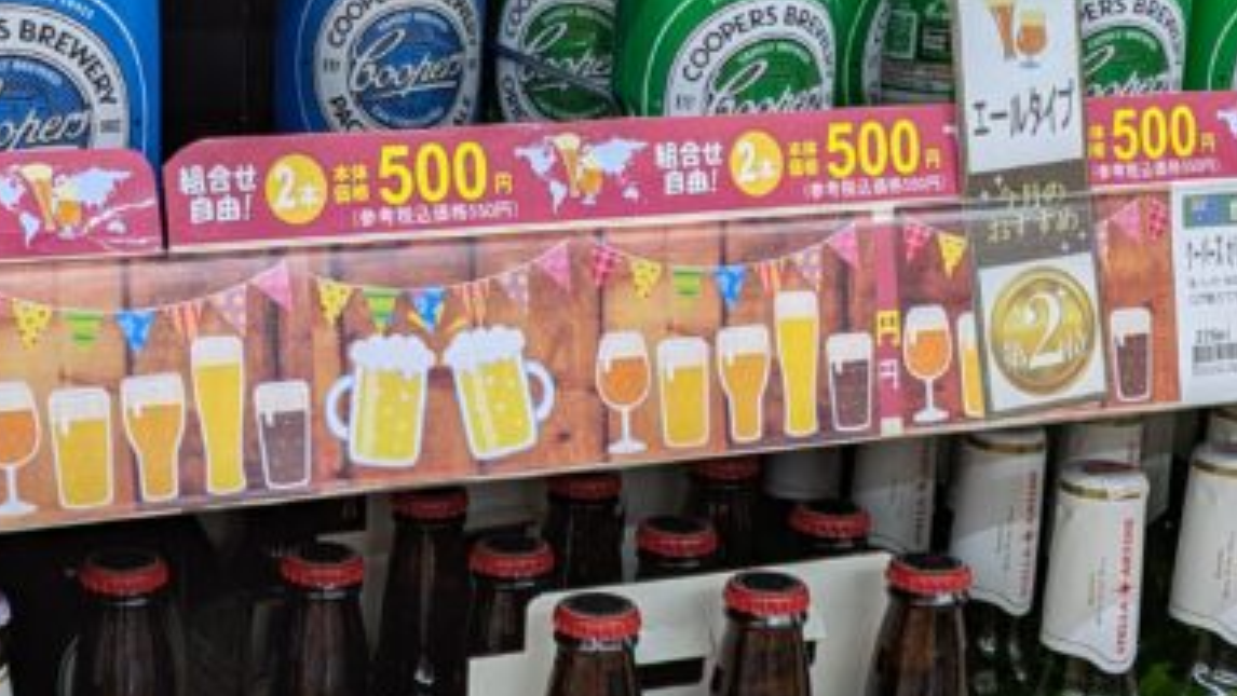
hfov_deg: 28.8
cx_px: 414
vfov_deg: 16.5
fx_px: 2395
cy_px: 455
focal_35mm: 73
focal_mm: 5.43
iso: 103
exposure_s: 1/120
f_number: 1.89
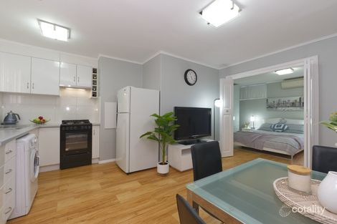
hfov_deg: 100.4
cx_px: 168
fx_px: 140
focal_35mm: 15
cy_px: 112
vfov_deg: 77.3
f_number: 8
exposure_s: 1/8
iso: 400
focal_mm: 10
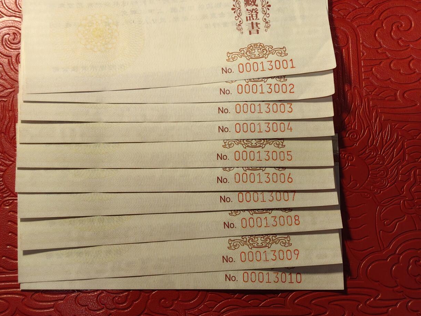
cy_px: 136
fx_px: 766
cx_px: 189
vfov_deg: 23.3
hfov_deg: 30.7
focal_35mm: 63
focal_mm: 5.75
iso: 400
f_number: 2
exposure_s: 1/99.7
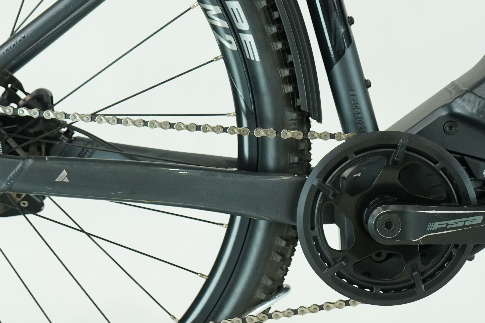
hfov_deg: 26.6
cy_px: 187
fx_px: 1024
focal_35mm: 76
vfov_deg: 17.9
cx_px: 228
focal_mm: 47
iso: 1600
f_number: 5.6
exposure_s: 1/200
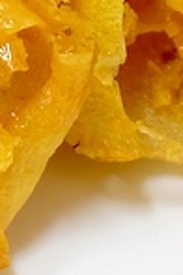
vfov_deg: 6.0
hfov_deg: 4.0
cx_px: 52
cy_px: -65
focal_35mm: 343
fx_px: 2615
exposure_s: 1/17
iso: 800
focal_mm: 41.8
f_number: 5.6
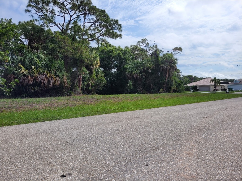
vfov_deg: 53.1
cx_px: 121
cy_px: 90
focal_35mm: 26
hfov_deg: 67.3
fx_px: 182
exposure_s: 1/4385
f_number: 1.8
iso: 40
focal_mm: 5.4
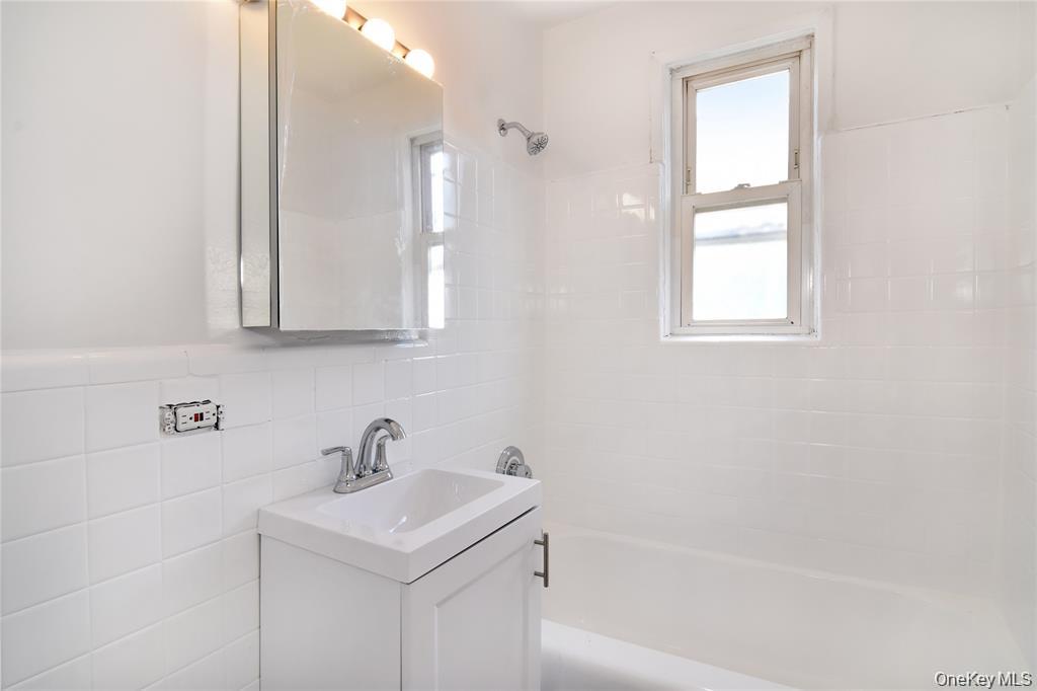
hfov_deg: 95.0
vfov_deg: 72.0
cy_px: 346
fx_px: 475
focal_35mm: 16
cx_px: 518
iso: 500
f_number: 11
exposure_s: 1/40
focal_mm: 11
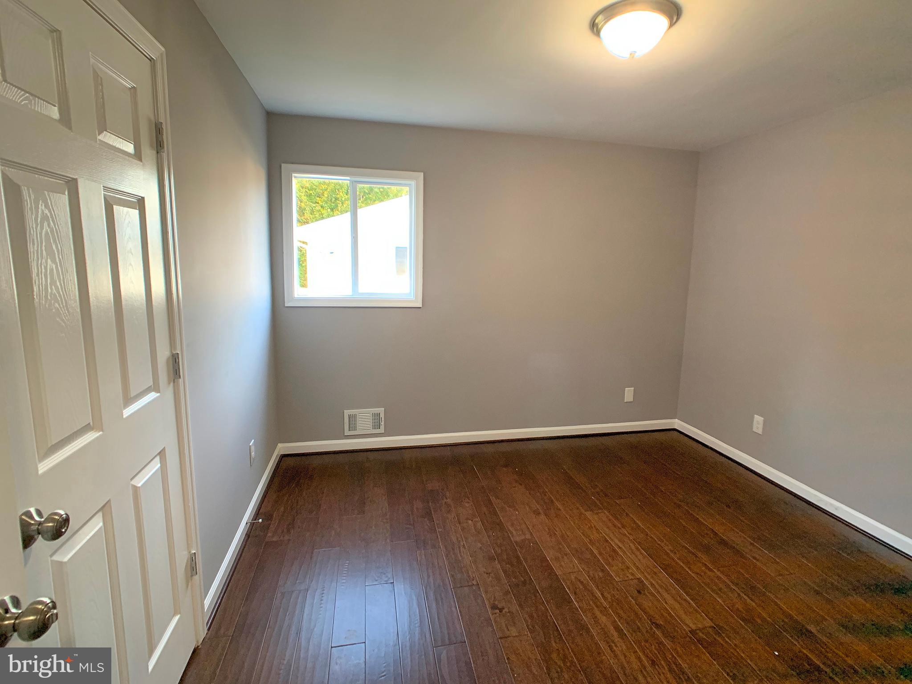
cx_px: 456
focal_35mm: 26
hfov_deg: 67.3
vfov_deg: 53.1
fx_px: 685
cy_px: 342
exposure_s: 1/60
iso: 160
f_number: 1.8
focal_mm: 4.3
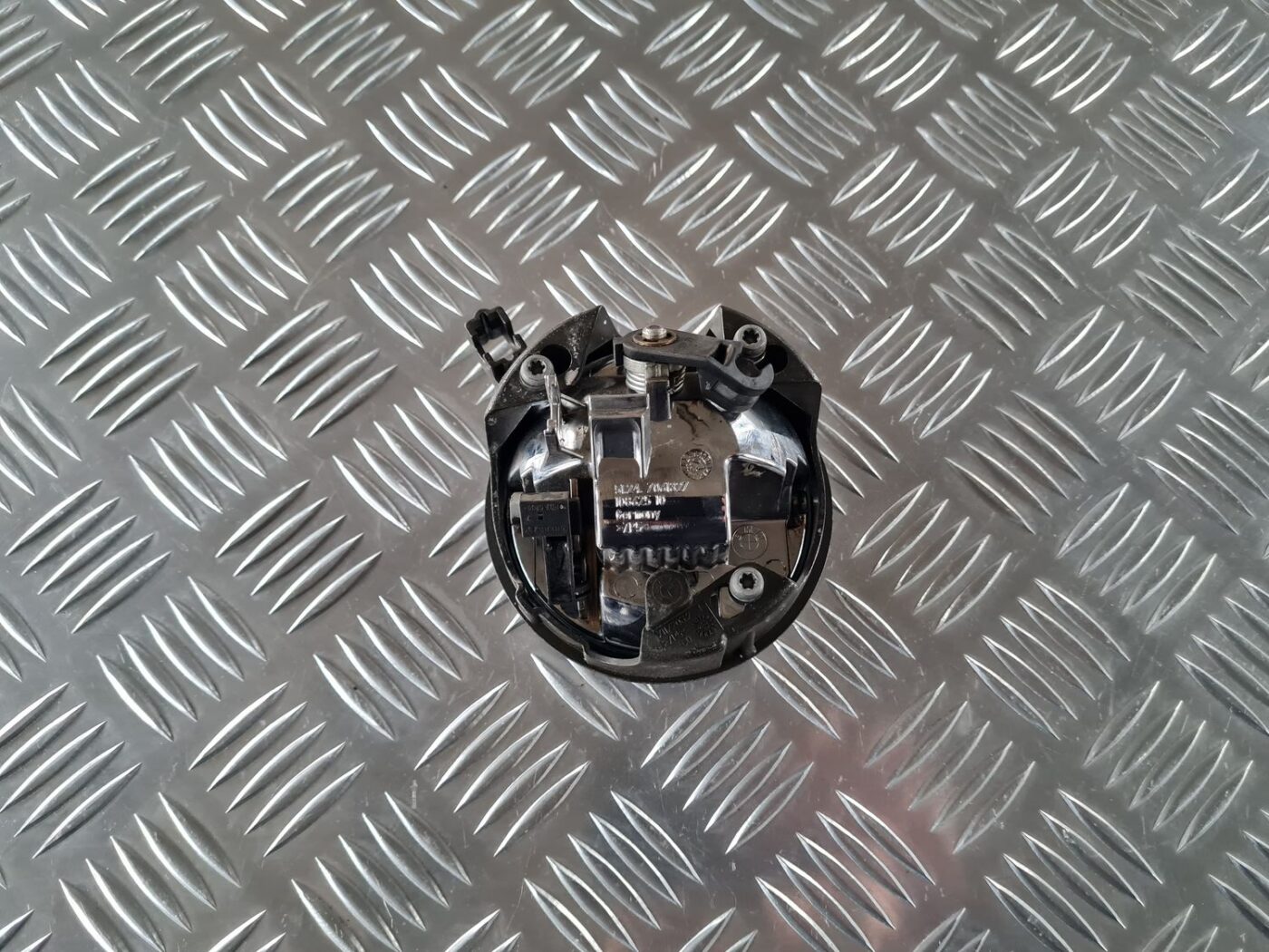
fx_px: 953
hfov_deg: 67.3
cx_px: 634
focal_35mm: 26
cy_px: 476
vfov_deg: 53.1
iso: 400
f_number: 1.8
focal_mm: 5.4
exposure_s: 1/50
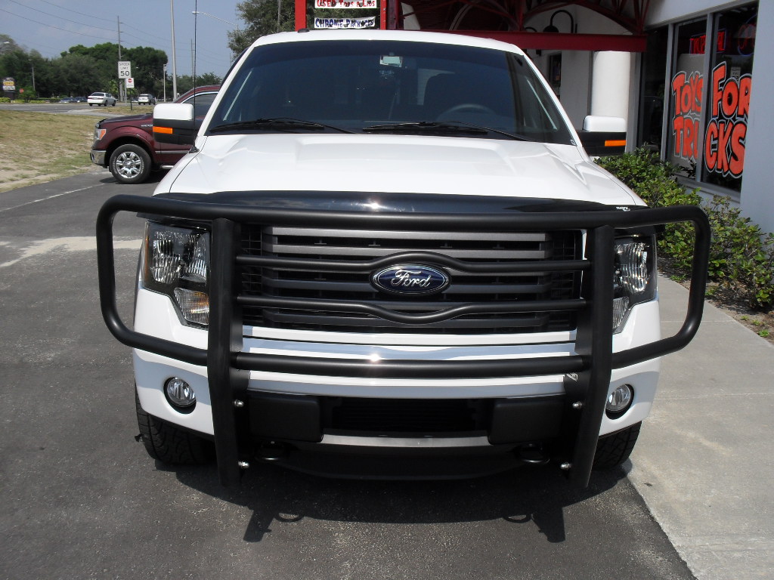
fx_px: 783
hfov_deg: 52.6
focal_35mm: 35
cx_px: 387
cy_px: 290
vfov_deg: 40.7
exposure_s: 1/350
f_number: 8.4
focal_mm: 6.3
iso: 100
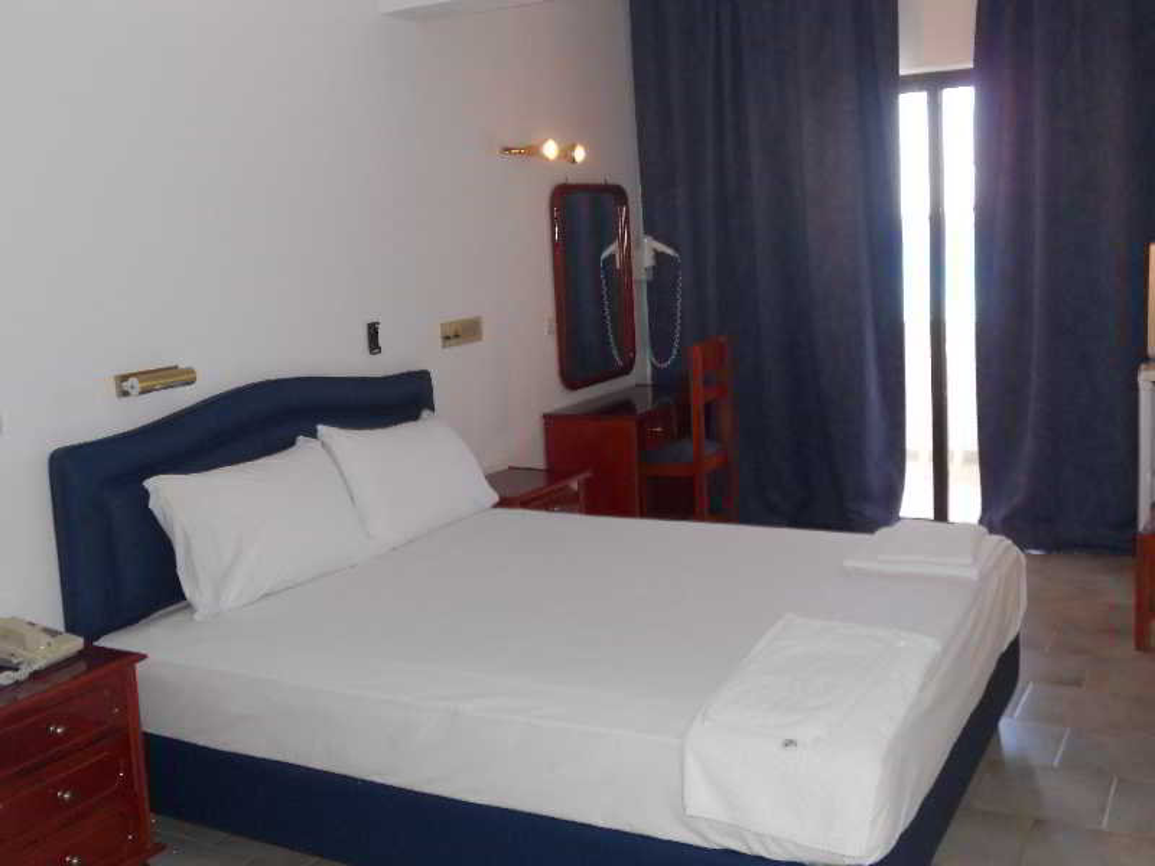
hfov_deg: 49.0
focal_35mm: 38
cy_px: 433
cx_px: 578
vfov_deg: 37.7
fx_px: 1268
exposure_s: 1/30
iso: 200
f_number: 3.9
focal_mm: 6.9
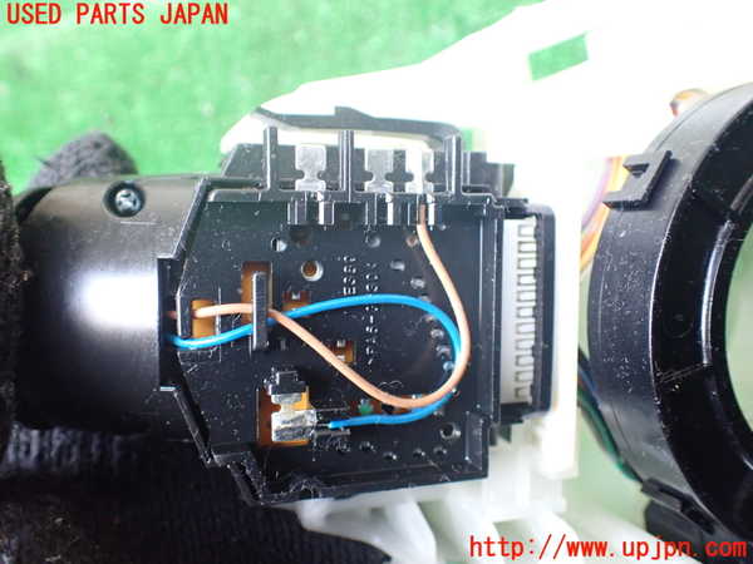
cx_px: 376
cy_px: 282
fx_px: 653
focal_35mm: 30
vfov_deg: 46.8
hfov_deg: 60.0
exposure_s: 1/50
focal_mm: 5.4
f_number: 2.3
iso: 800
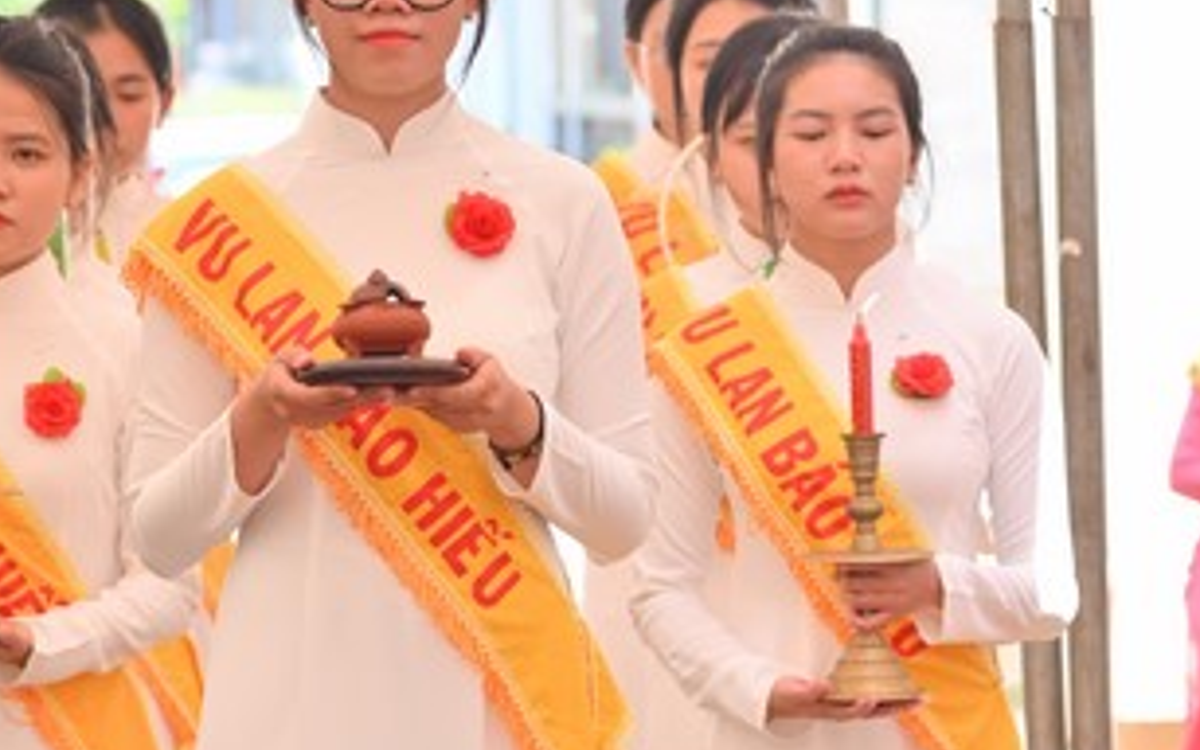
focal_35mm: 259
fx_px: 8472
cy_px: 441
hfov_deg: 8.1
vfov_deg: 5.1
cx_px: 369
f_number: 5
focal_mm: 120
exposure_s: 1/125
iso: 250
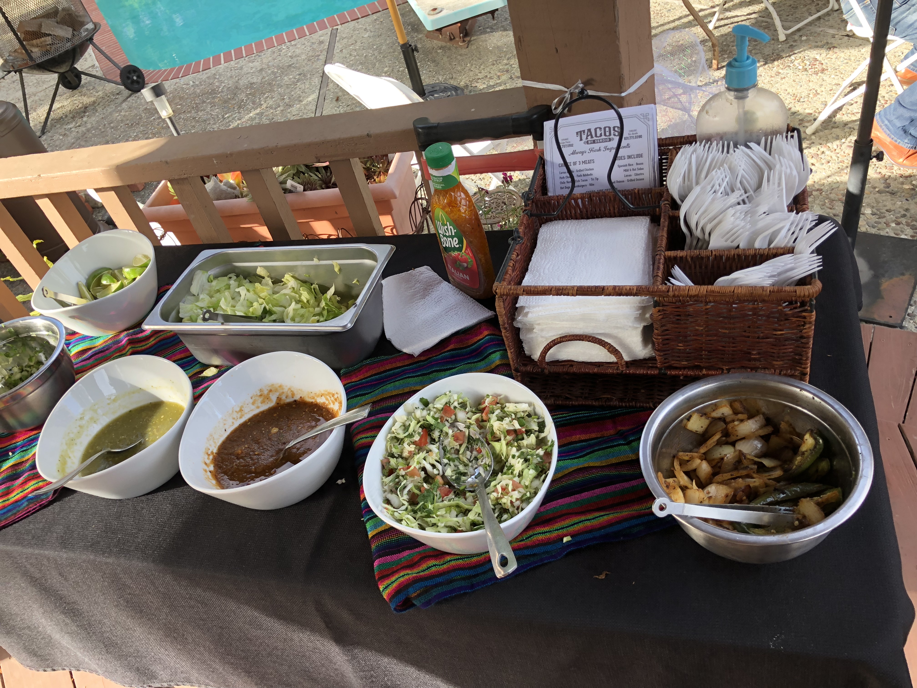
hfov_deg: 63.4
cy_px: 344
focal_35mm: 28
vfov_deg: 49.7
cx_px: 458
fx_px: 742
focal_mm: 4
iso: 20
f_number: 1.8
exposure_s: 1/123
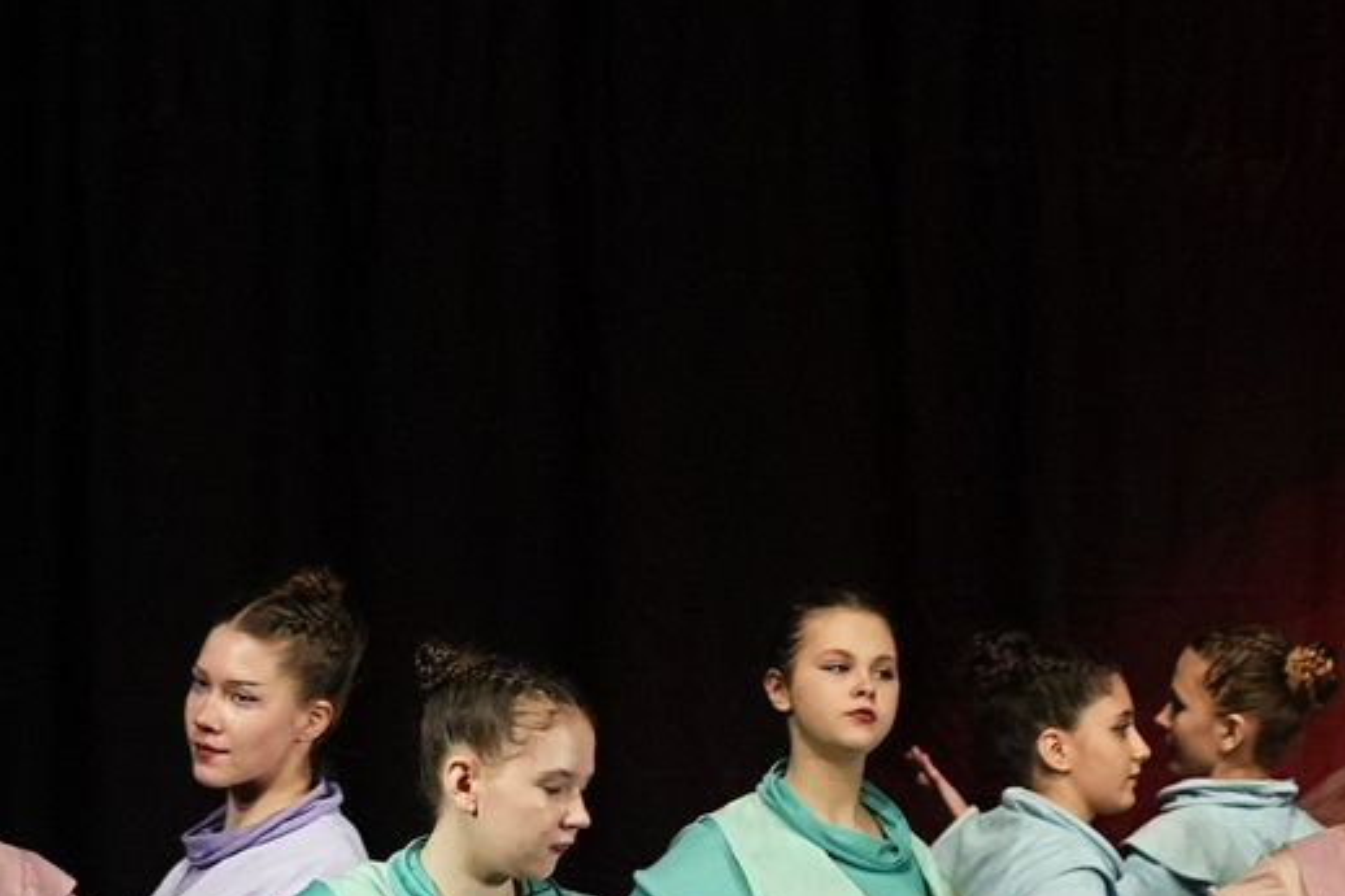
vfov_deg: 3.0
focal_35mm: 455
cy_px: -9
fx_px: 16993
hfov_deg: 4.5
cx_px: 2033
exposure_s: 1/400
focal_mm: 92
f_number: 2.8
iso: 2500
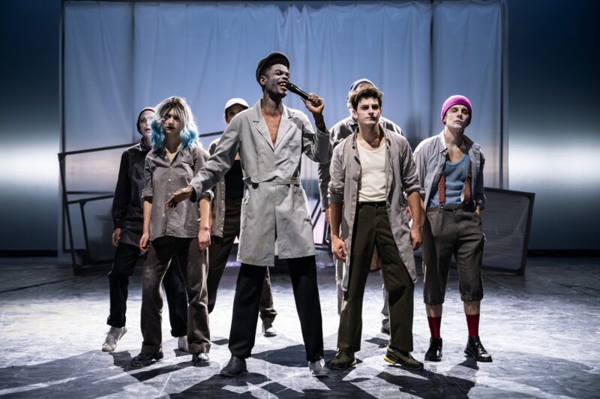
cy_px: 200
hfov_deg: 35.1
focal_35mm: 57
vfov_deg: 23.7
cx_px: 300
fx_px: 949
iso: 5000
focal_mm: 57
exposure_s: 1/160
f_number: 4
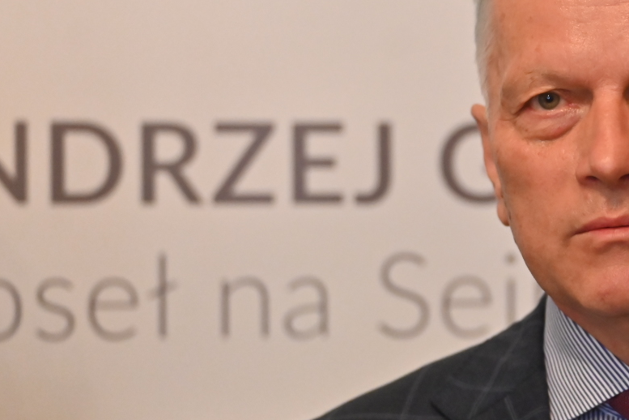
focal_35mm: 219
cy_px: 245
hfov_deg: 9.3
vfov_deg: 6.3
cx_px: 642
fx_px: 3826
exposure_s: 1/400
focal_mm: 105
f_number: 2.8
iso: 4000
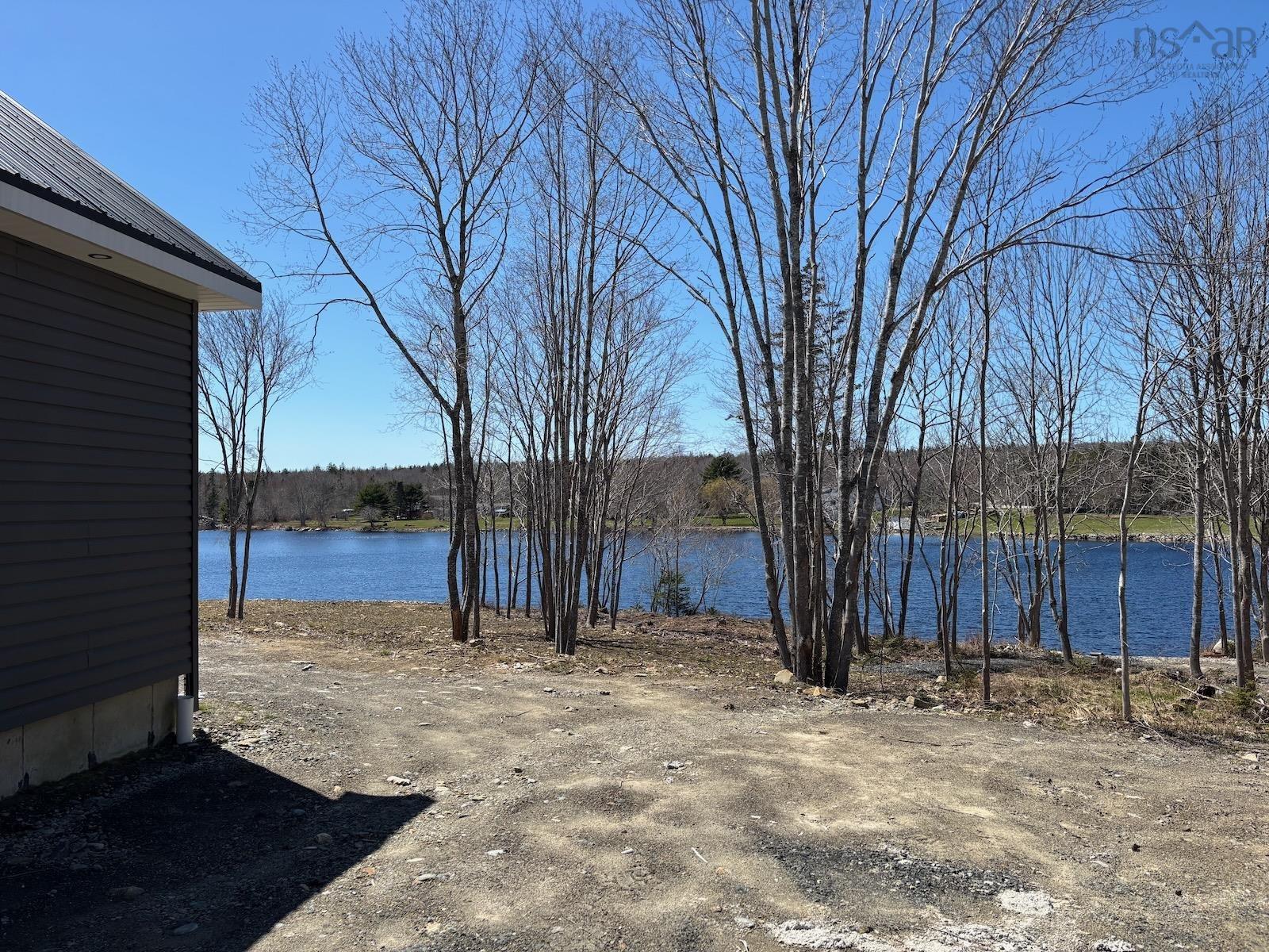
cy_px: 476
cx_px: 634
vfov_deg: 53.1
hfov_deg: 67.3
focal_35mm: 26
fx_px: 953
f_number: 1.6
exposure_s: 1/3311
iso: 50
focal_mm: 5.96
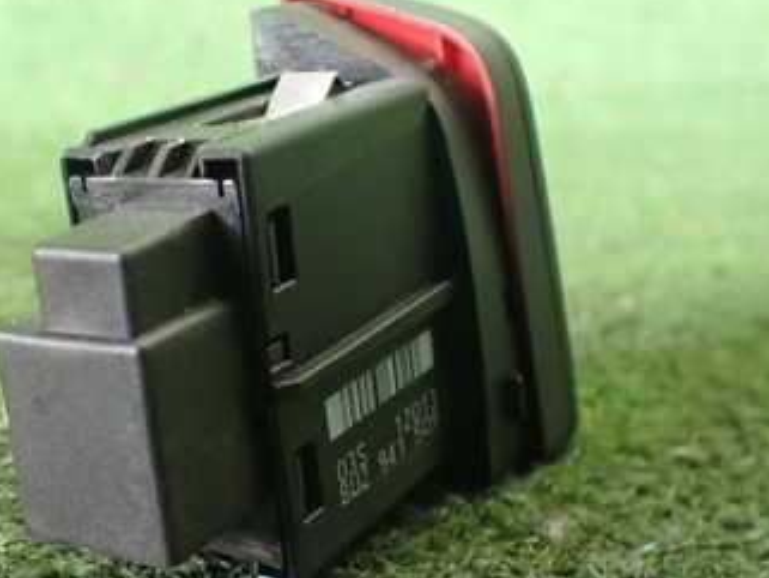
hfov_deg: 34.2
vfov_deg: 26.1
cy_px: 237
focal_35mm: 56
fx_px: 1245
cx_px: 290
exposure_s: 1/50
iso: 800
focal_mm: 5.4
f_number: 2.3
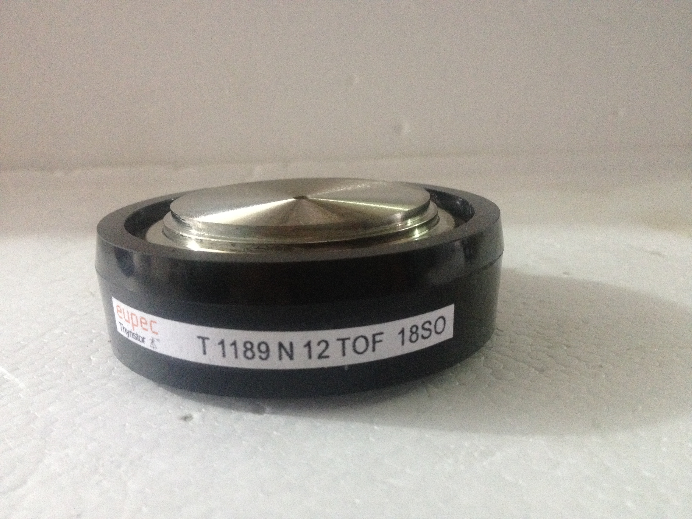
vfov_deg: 40.7
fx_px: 700
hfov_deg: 52.6
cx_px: 346
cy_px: 260
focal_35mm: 35
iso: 320
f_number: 2.4
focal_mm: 4.28
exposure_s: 1/20
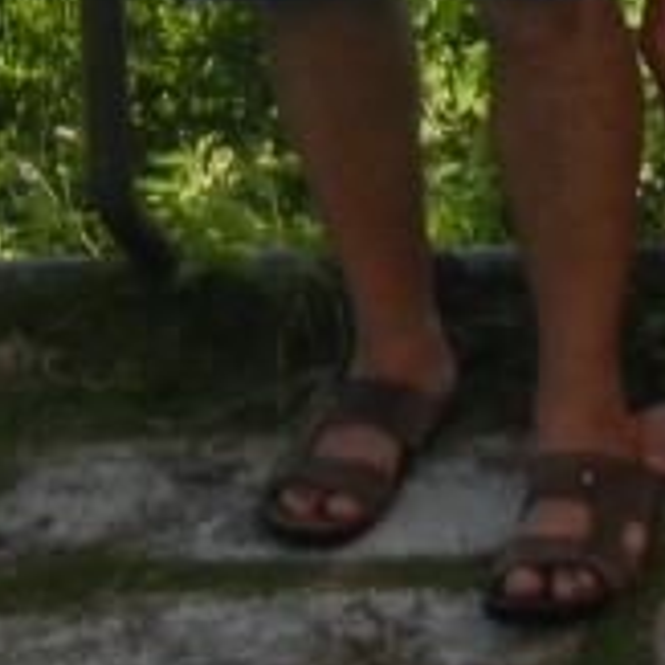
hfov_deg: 10.3
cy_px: -783
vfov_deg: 9.6
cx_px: 865
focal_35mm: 167
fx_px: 3630
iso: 160
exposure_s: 1/905
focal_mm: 5.4
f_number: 3.5
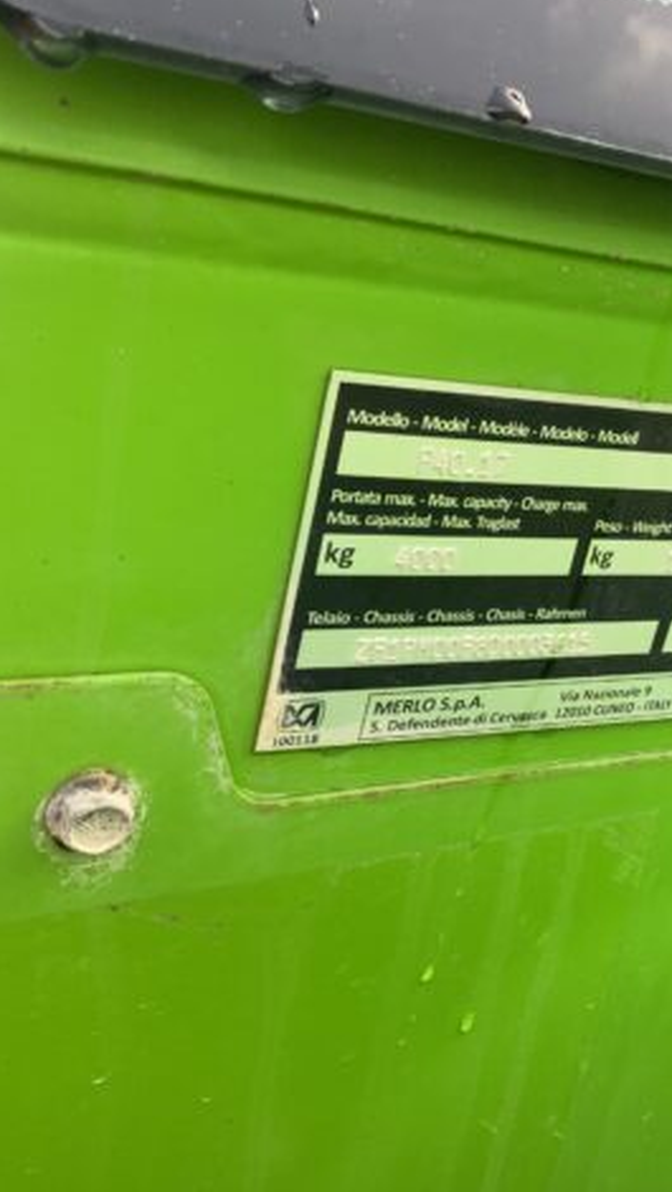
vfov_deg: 47.3
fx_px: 1360
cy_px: 588
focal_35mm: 43
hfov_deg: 26.2
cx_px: 680
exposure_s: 1/122
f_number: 1.8
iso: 32
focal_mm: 3
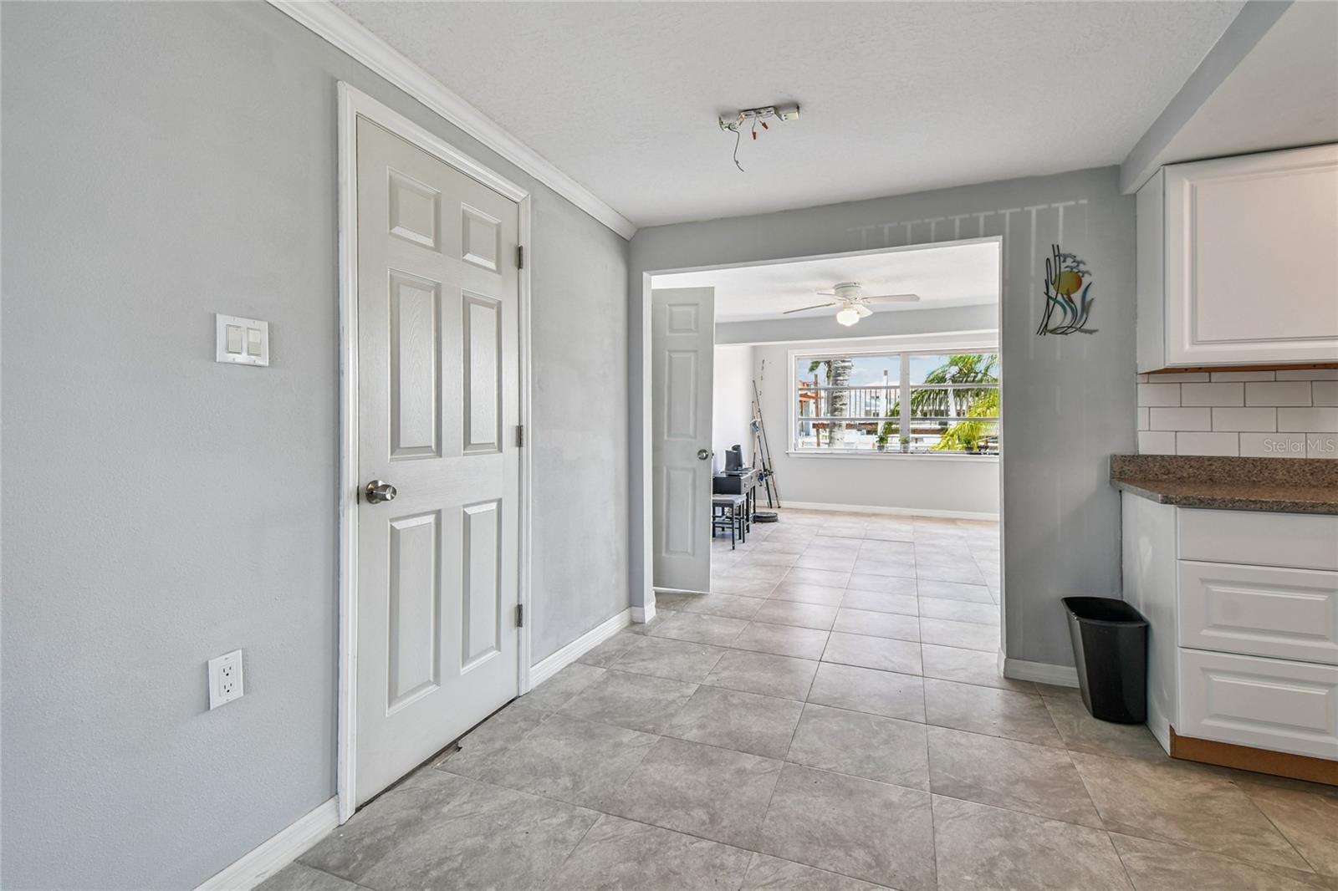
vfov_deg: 77.3
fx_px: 557
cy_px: 446
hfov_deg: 100.4
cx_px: 669
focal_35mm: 15
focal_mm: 10
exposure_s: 1/6
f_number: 7.1
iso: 100
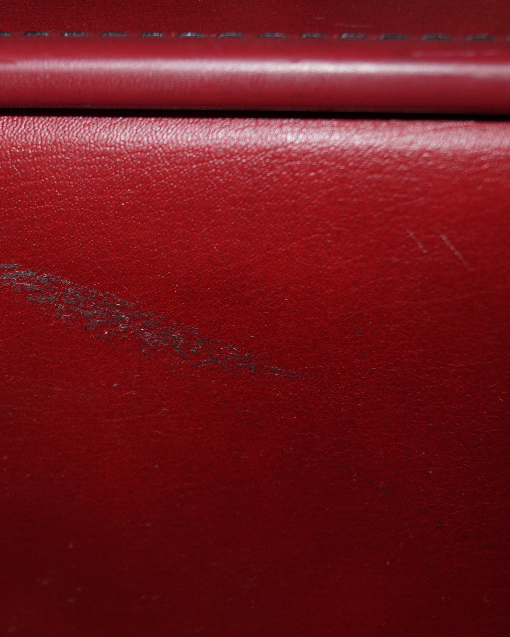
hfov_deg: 20.2
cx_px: 69
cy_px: 319
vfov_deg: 25.5
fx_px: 1410
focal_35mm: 75
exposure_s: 1/100
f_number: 5
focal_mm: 35
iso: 160
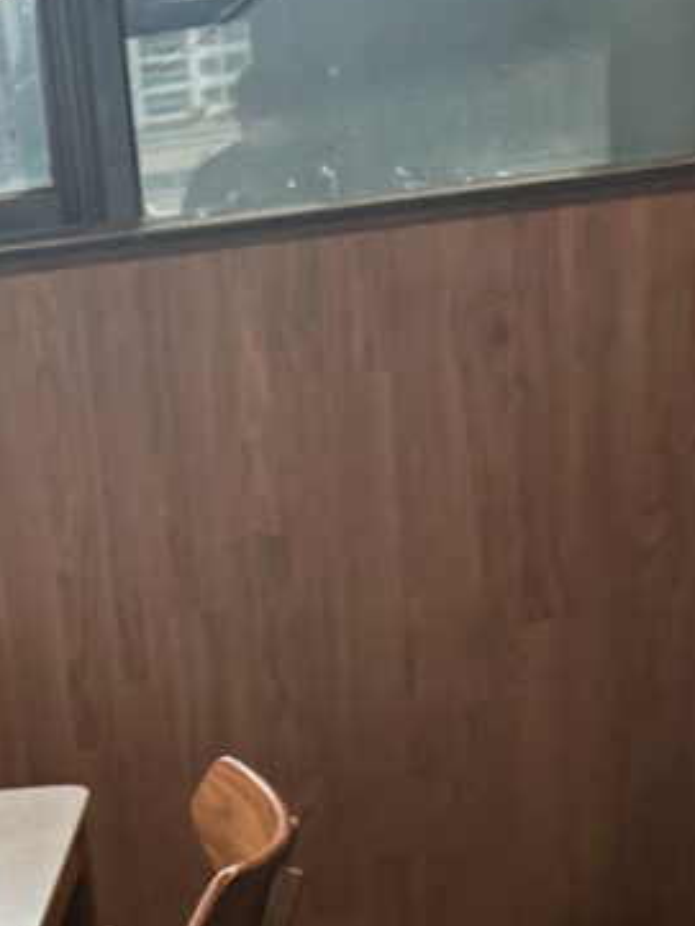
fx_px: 1819
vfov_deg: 26.6
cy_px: 988
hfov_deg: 21.1
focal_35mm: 68
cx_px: 56
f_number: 1.78
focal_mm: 6.86
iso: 160
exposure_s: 1/120
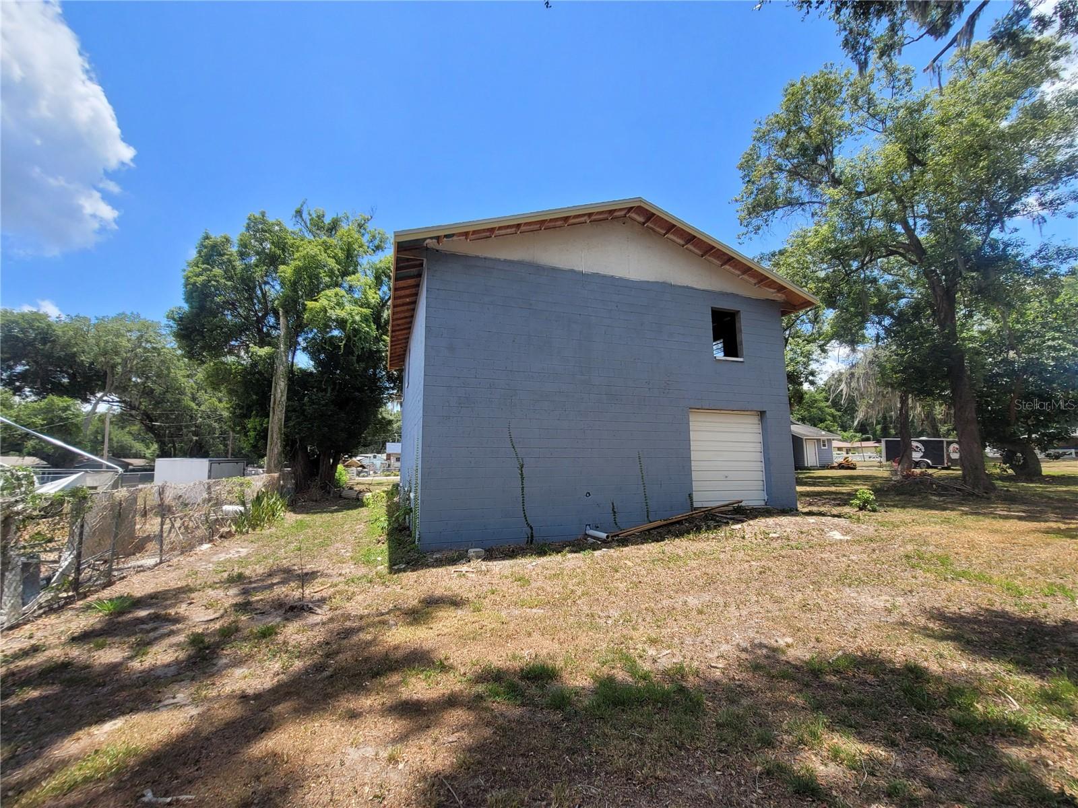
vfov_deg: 89.9
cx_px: 539
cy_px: 404
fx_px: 405
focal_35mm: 13
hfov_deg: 106.2
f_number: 2.2
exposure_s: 1/1013
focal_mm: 2.2
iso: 64
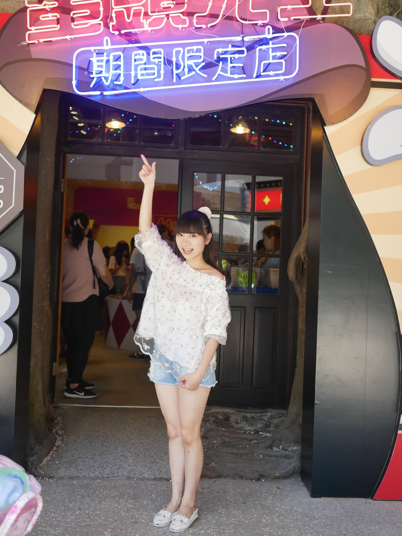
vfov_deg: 46.8
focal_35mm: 40
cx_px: 201
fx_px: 619
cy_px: 268
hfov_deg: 36.0
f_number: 2.2
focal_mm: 20
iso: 200
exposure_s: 1/200
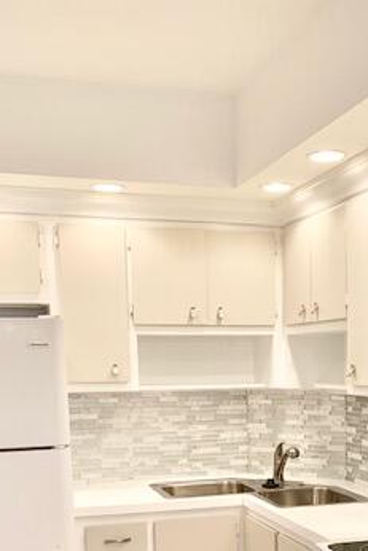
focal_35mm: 50
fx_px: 766
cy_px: 481
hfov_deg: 26.9
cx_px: 242
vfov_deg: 37.4
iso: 100
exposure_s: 1/60
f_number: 1.8
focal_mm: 4.25
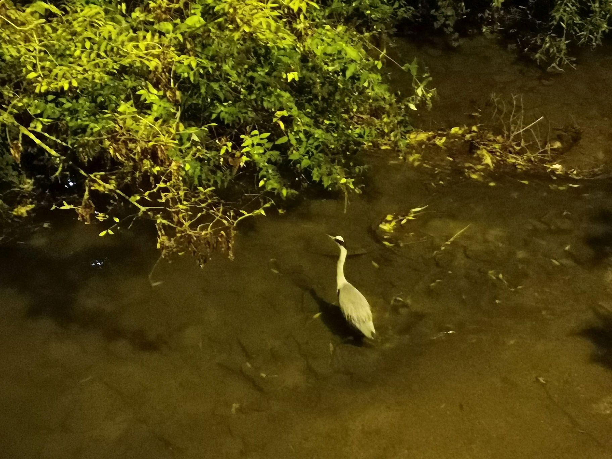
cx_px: 306
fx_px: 955
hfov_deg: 35.5
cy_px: 230
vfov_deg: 27.0
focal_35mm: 54
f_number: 1.8
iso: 6400
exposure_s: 1/16.7
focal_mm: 3.95
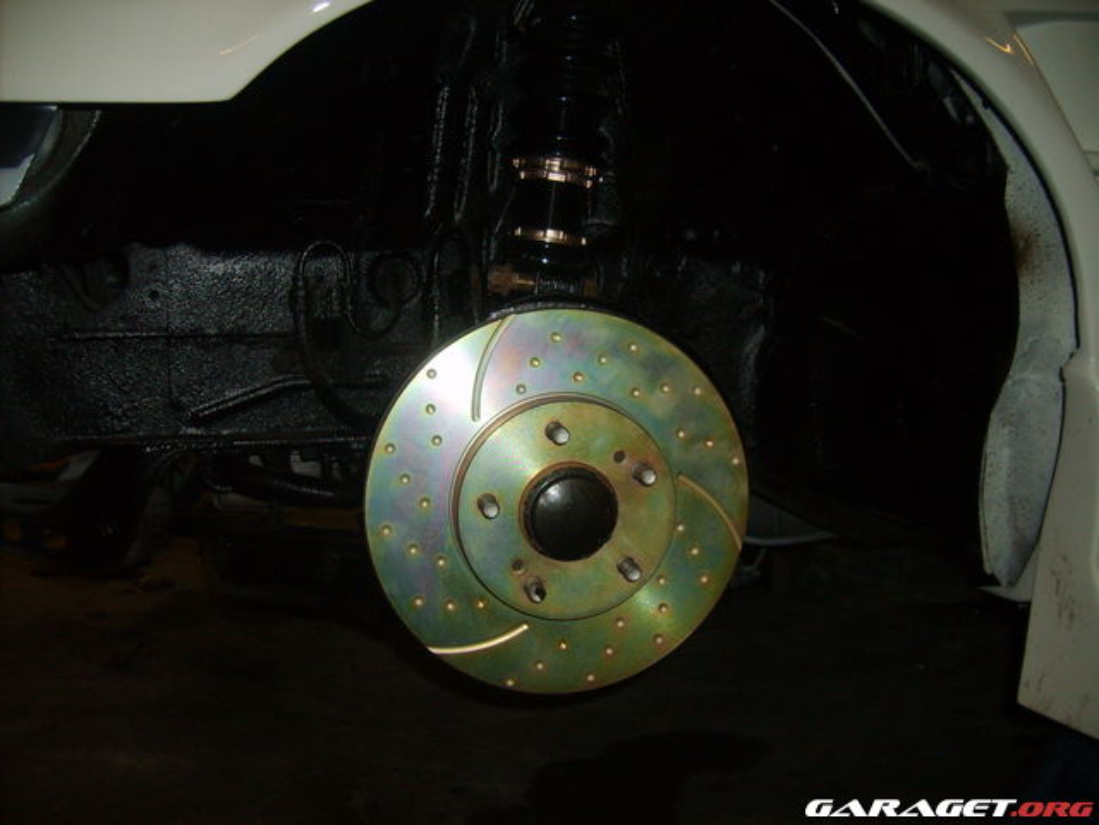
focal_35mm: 35
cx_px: 550
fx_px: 1111
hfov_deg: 52.6
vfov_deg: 40.7
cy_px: 412
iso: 100
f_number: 2.8
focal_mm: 5.8
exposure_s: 1/45
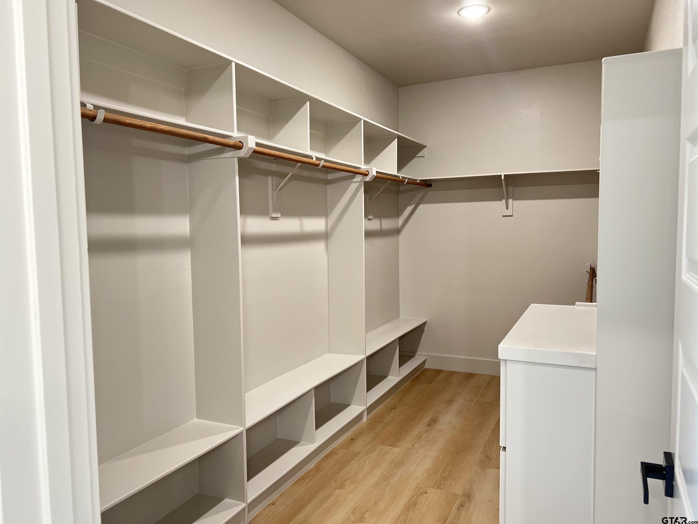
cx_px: 349
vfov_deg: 53.1
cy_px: 262
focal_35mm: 26
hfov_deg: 67.3
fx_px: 524
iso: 200
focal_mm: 5.7
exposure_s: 1/60
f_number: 1.5
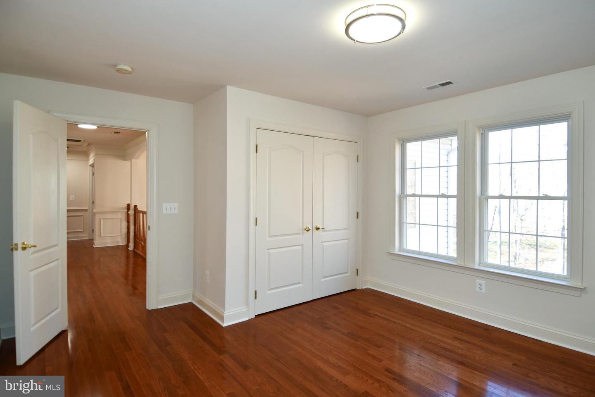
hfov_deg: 90.0
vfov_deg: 67.4
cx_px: 298
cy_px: 198
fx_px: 297
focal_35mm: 18
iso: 200
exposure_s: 1/60
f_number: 4
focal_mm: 12
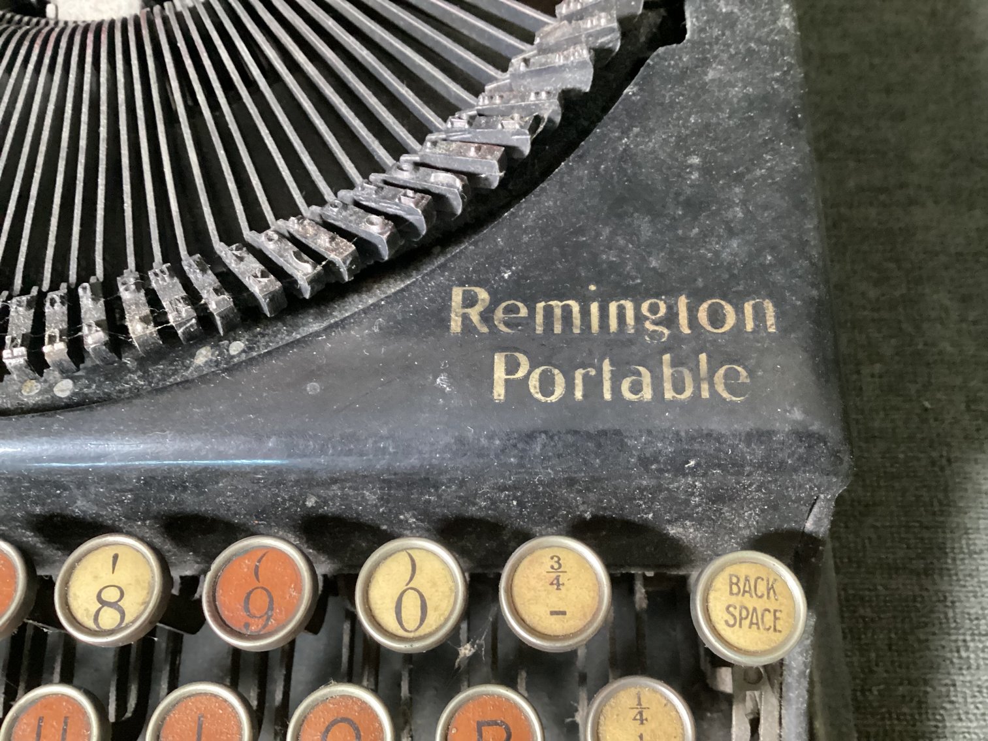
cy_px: 370
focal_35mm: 31
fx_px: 885
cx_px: 494
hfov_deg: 58.3
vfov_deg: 45.4
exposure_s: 1/30
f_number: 2.4
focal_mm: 3.3
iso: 640
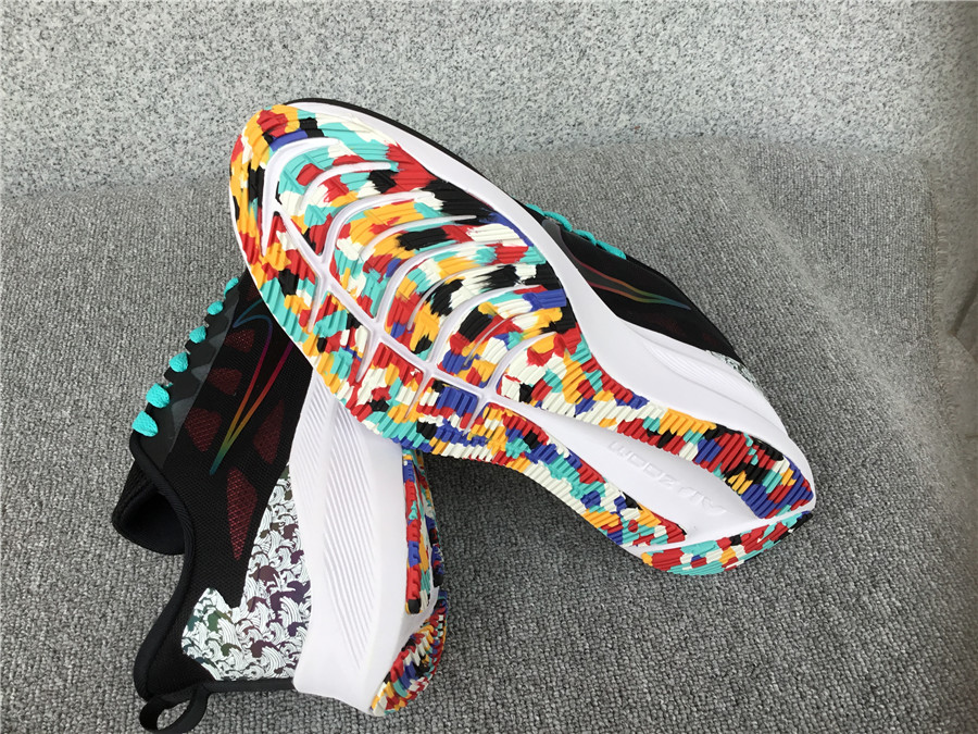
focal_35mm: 31
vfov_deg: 45.4
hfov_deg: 58.4
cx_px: 489
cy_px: 367
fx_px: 876
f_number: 2.4
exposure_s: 1/120
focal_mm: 3.3
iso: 25
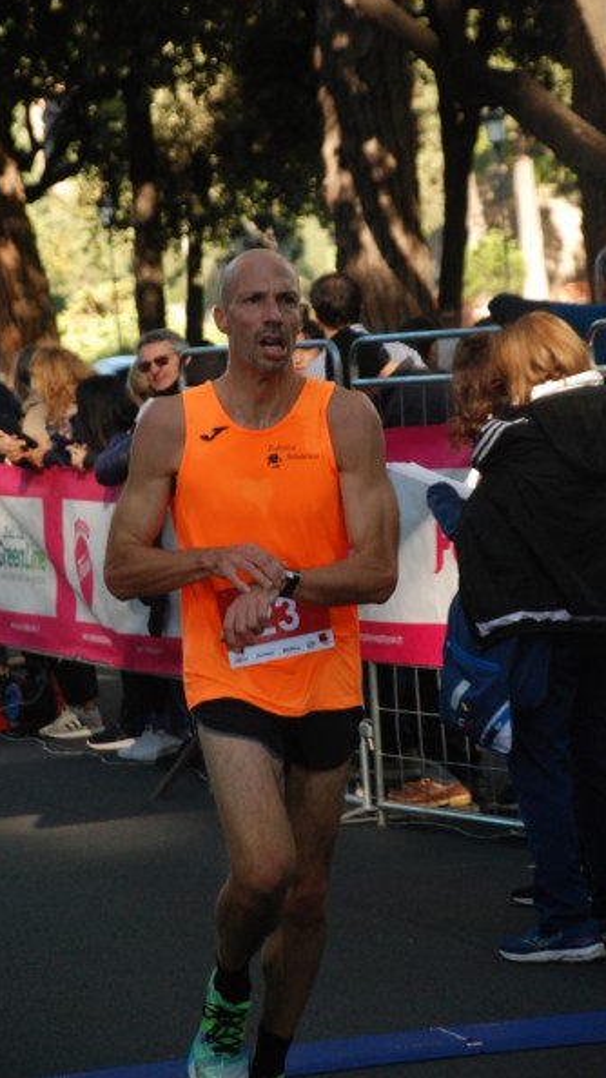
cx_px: 306
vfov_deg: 13.5
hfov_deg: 7.6
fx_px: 4543
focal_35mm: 159
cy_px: 535
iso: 1000
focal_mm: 100
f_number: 5.6
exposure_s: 1/400
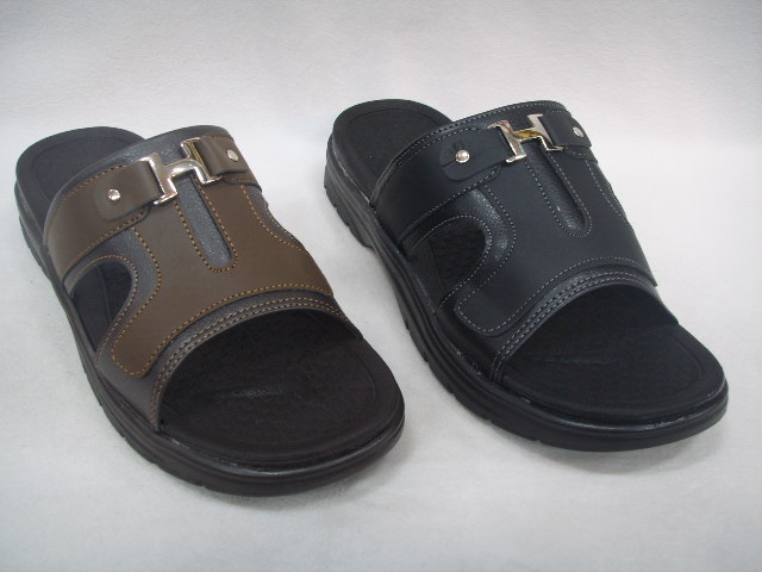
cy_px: 286
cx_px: 381
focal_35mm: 39
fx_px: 859
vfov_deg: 36.8
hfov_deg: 47.9
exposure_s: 1/8
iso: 63
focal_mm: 6.6
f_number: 3.5
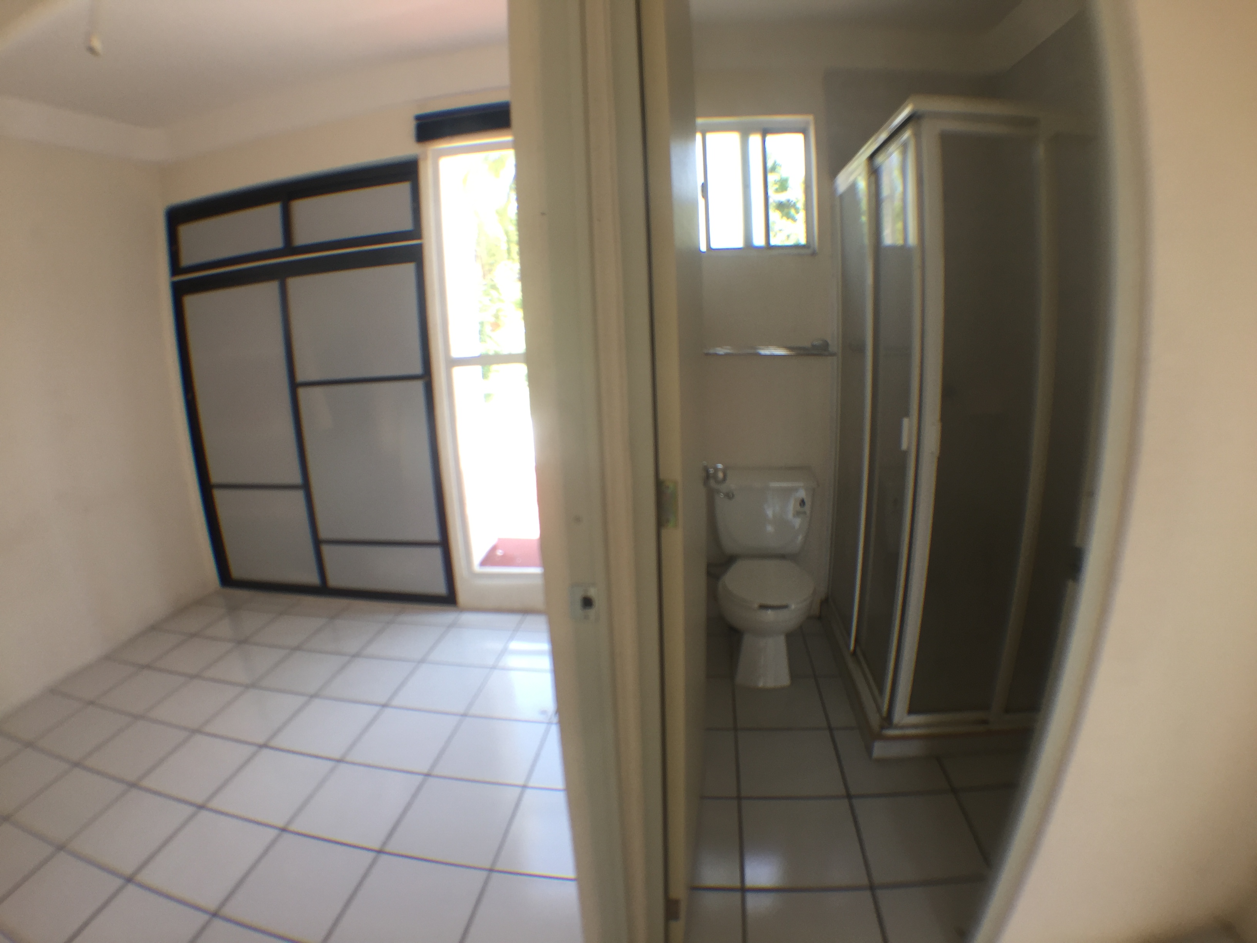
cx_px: 628
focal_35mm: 29
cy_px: 472
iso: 32
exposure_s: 1/40
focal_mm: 4.15
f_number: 2.2
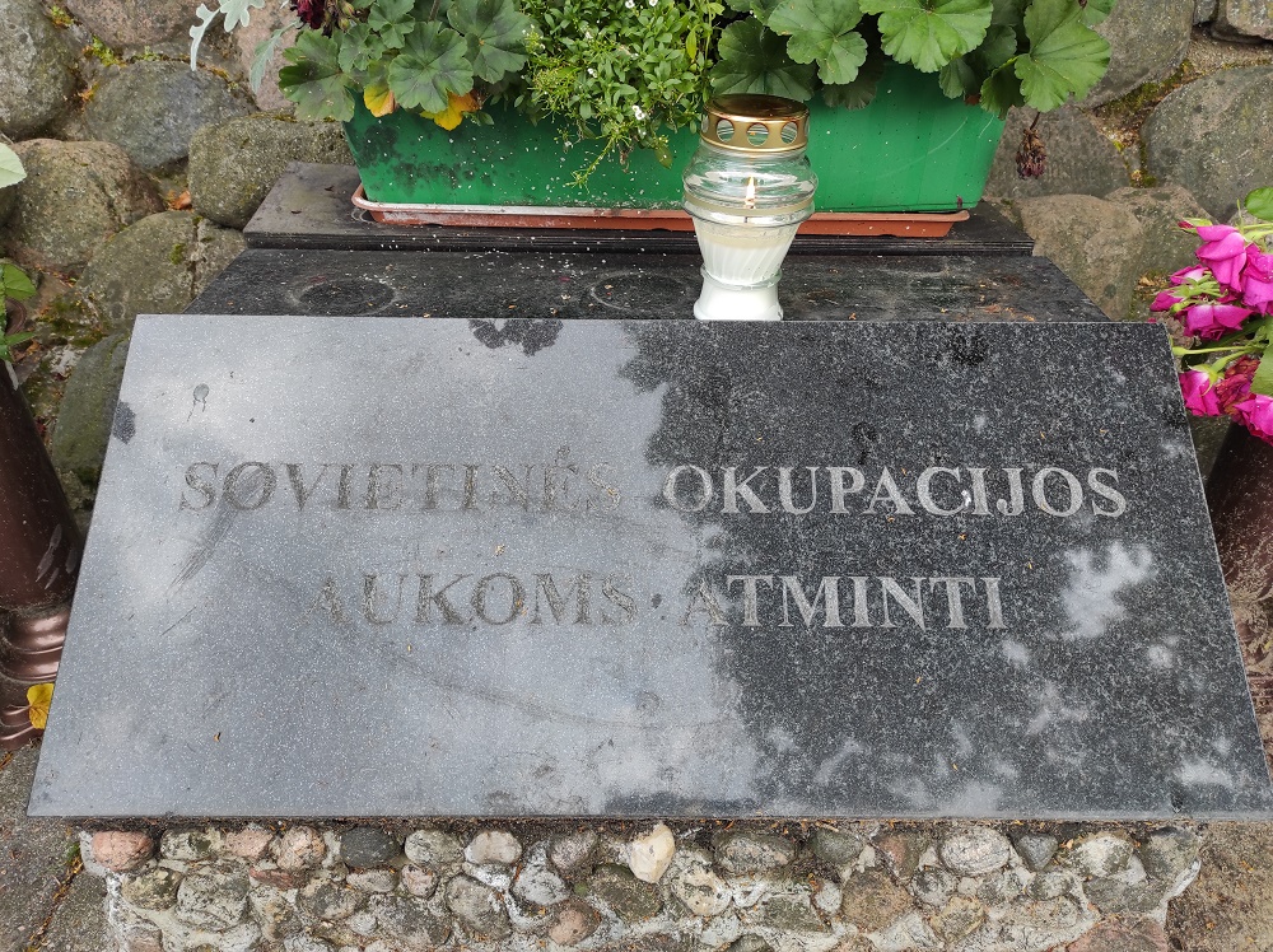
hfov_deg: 69.4
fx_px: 918
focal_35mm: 25
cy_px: 476
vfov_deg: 54.8
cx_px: 636
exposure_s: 1/100
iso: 100
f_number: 1.89
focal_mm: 5.43
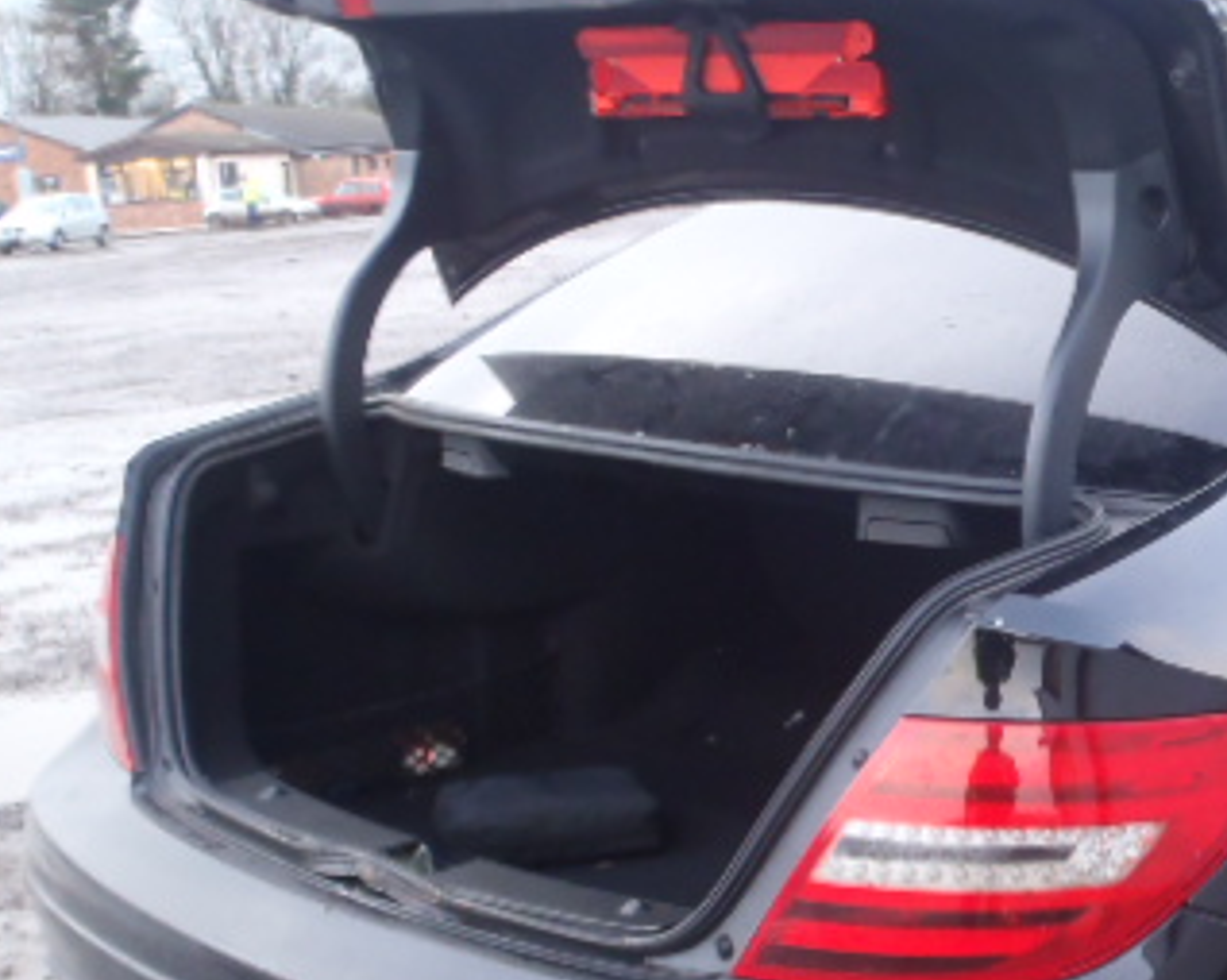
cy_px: 710
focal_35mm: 55
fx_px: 1996
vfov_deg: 27.3
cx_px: 1115
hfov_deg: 32.4
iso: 200
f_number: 3.5
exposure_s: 1/25
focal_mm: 5
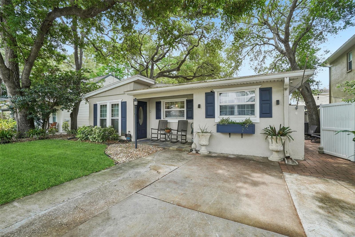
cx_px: 178
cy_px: 118
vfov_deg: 77.3
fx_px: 148
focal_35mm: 15
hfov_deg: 100.4
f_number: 8
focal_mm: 10
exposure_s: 1/30
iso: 100
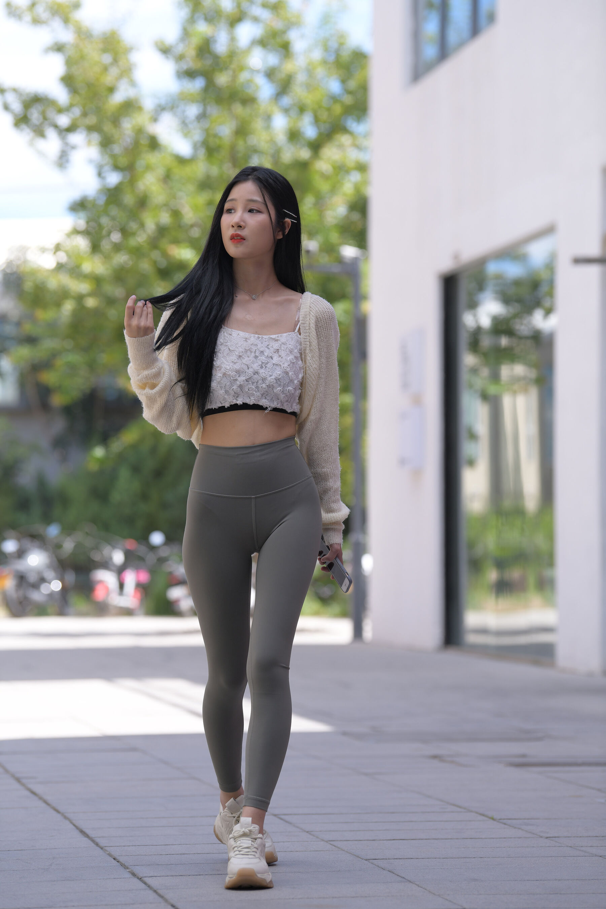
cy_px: 454
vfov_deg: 15.8
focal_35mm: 130
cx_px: 303
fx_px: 3282
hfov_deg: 10.5
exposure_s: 1/1000
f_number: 4
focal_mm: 130
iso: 280
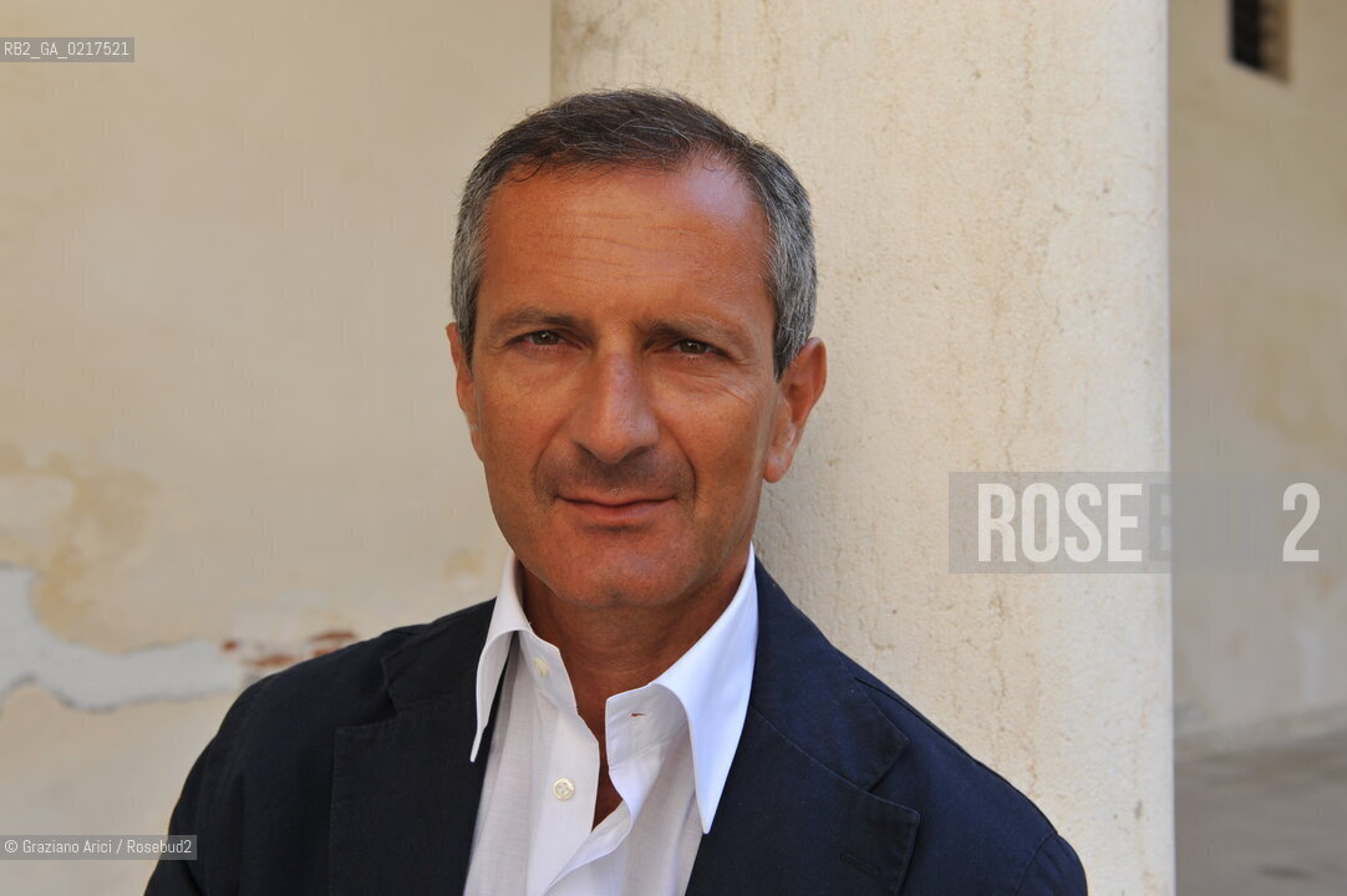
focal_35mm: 40
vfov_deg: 33.4
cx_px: 674
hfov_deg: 48.5
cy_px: 448
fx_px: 1496
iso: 200
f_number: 6.3
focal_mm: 40
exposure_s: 1/200
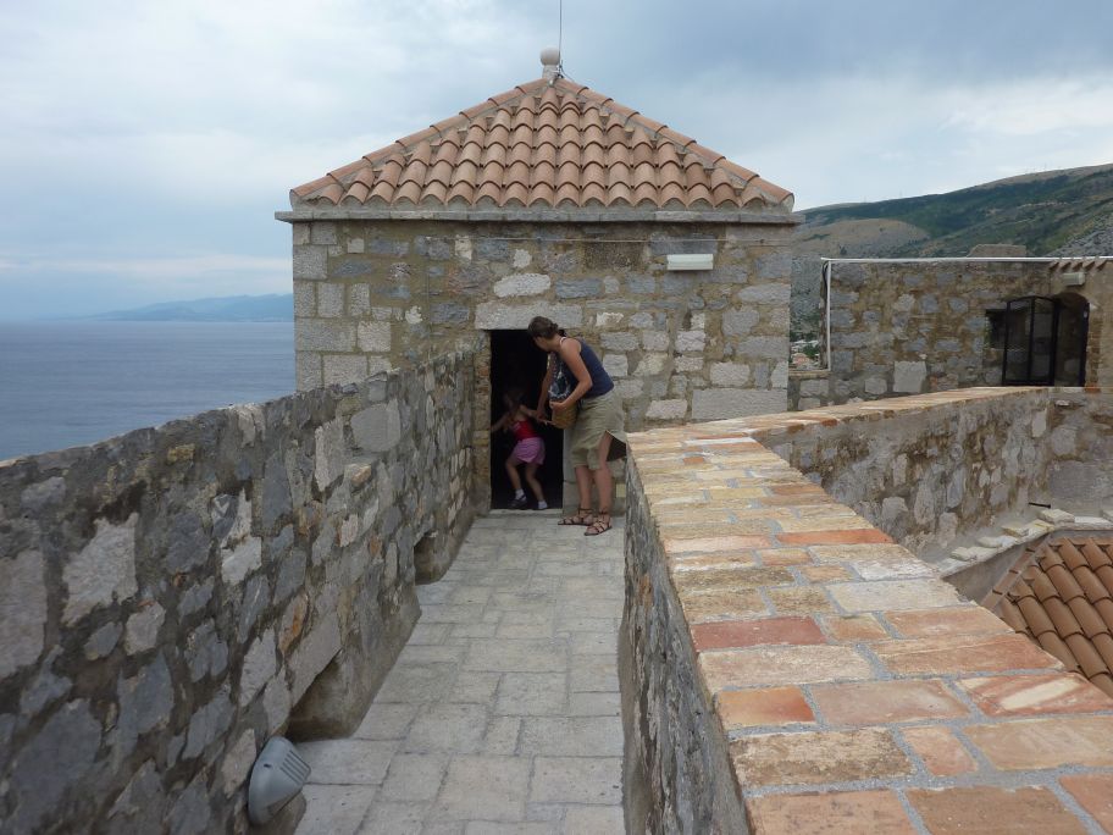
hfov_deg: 69.4
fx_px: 804
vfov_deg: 54.9
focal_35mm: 25
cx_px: 556
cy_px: 418
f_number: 4.5
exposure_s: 1/400
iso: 80
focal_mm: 4.1
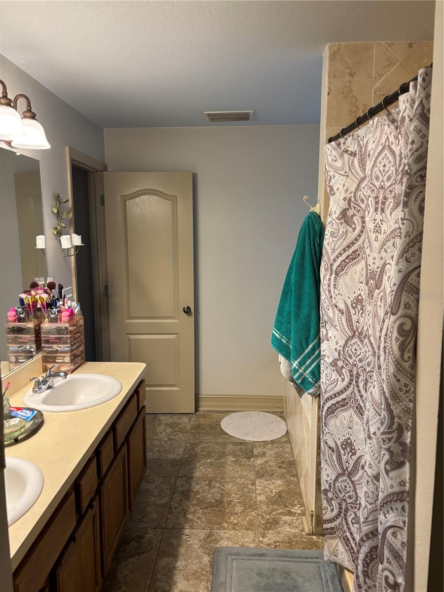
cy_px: 296
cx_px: 222
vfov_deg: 67.3
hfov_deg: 53.1
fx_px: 445
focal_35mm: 26
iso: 200
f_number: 1.6
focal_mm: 5.96
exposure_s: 1/60
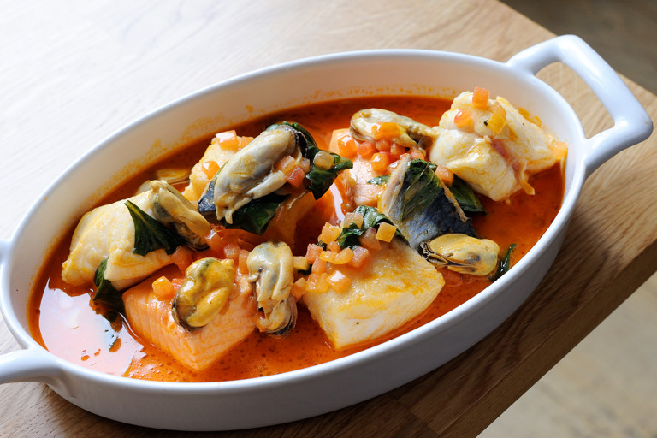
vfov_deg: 27.0
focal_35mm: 50
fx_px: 912
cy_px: 219
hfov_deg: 39.6
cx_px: 328
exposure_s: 1/80
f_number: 8
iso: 800
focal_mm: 50
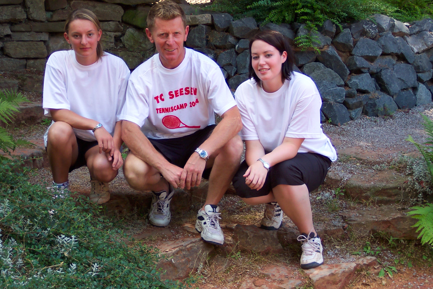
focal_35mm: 76
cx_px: 216
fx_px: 914
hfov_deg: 26.7
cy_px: 144
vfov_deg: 17.9
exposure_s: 1/180
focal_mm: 16
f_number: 4
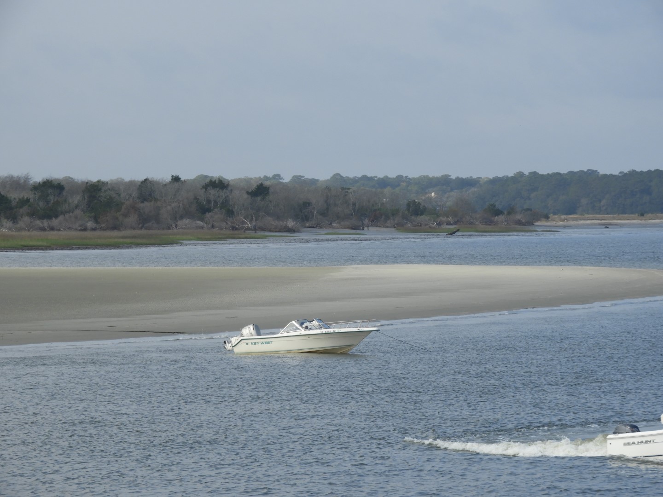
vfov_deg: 5.9
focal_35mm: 250
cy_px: 248
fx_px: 4788
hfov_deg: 7.9
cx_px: 332
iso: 100
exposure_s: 1/500
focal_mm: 44.8
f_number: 5.5
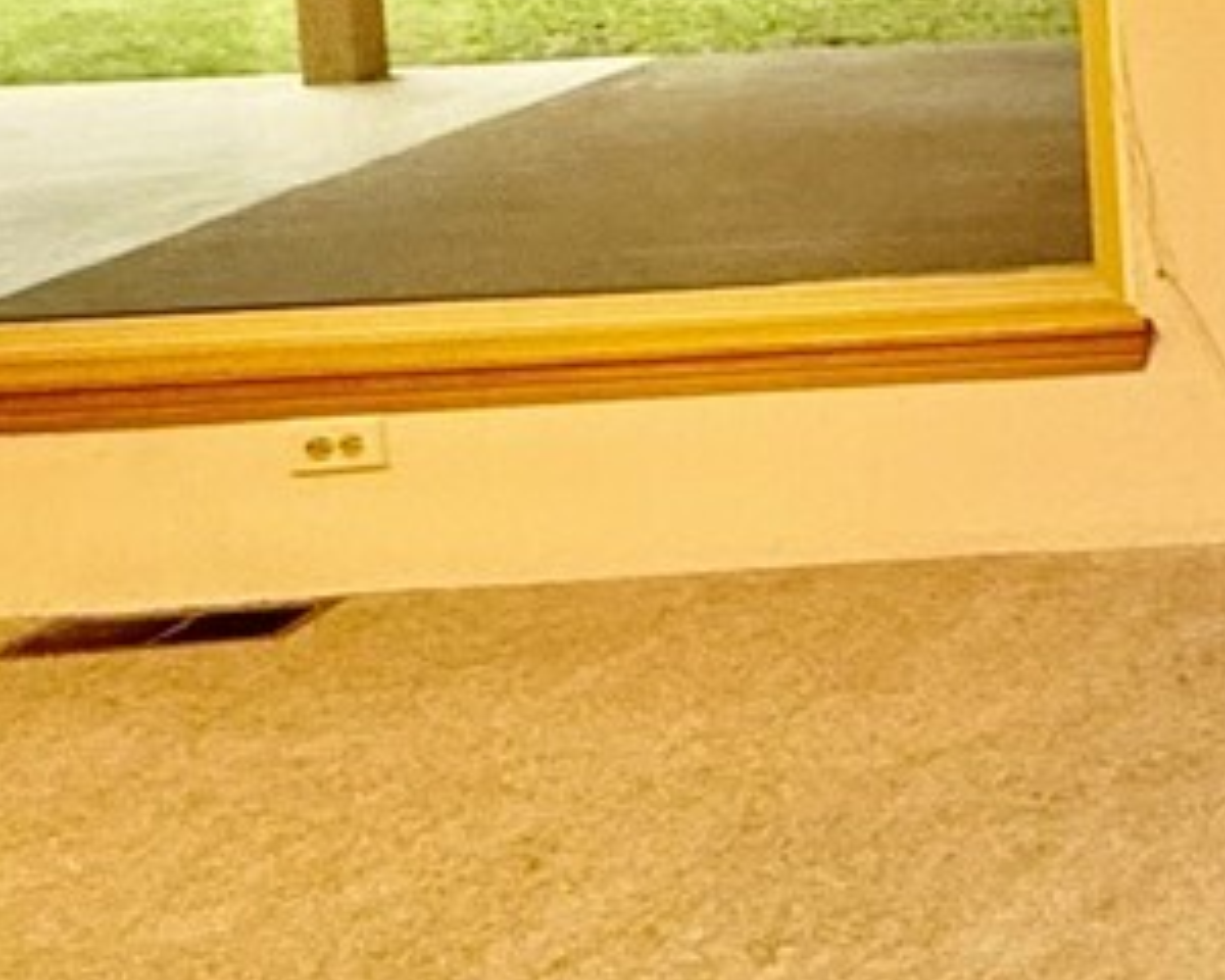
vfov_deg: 19.6
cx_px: 2466
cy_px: -220
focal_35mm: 73
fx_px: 2647
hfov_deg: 17.9
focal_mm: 2.22
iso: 400
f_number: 2.2
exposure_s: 1/60
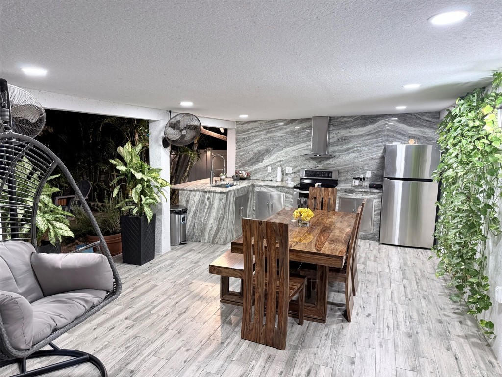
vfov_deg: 56.8
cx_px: 251
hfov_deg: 71.6
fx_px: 348
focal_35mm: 24
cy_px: 188
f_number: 1.78
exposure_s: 1/60
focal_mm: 6.76
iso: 250
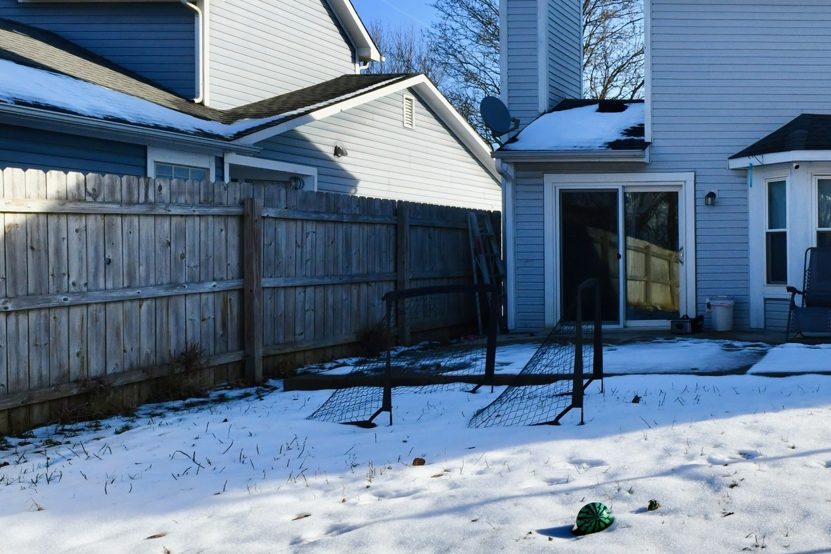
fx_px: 785
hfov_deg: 42.9
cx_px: 924
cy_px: 274
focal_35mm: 34
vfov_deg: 38.9
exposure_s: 1/800
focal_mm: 14
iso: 640
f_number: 14
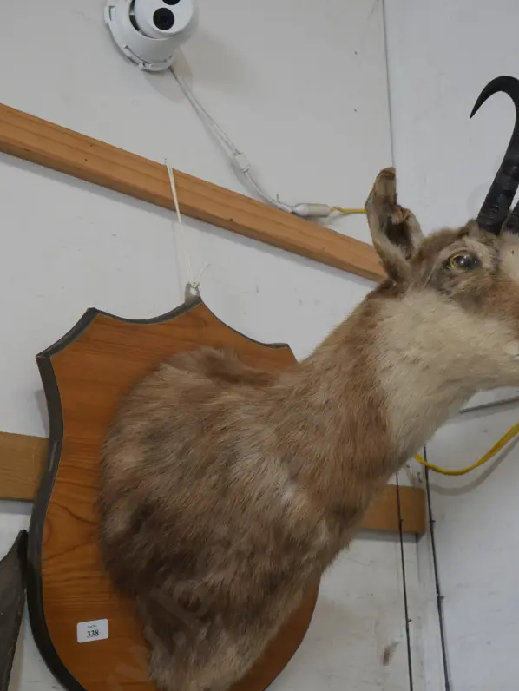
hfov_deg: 27.0
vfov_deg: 35.4
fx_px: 1078
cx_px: 320
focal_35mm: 54
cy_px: 426
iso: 640
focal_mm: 21
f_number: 4.6
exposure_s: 1/60
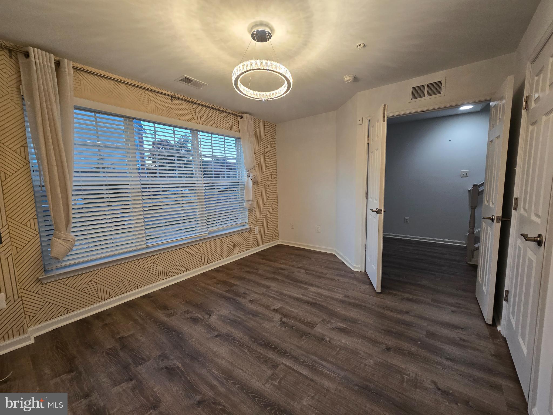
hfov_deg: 106.2
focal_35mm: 13
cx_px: 276
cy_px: 208
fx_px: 208
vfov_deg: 89.9
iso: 125
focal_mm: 2.2
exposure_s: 1/60
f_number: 2.2
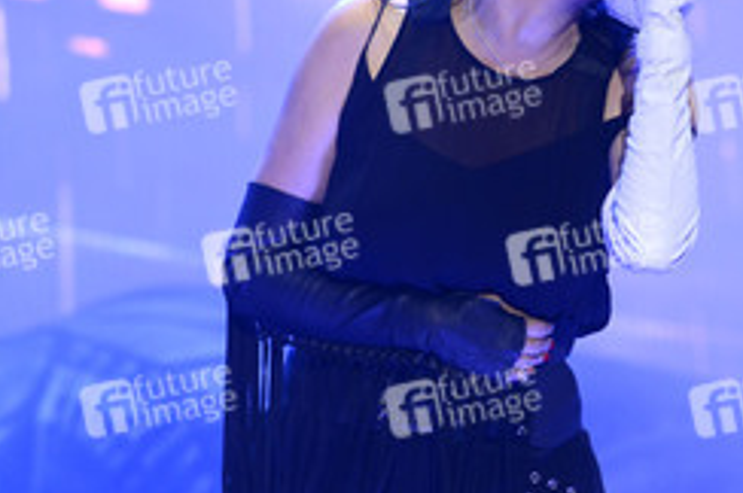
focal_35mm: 222
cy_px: 173
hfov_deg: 9.3
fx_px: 4576
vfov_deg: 6.2
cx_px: 504
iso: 1250
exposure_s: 1/250
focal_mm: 120
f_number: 4
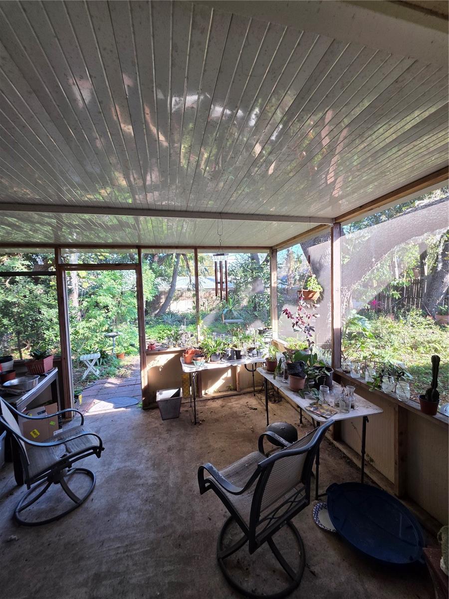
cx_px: 224
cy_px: 300
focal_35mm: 13
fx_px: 225
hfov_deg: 89.9
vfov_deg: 106.2
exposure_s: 1/120
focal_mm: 2.2
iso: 80
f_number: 1.9
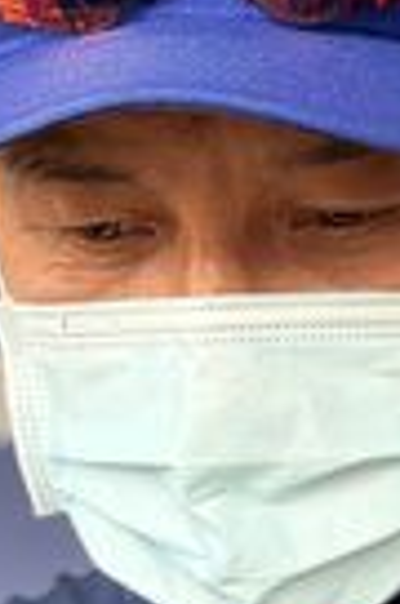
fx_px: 3702
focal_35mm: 221
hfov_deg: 6.2
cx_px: 209
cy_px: 382
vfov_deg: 9.3
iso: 80
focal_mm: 6.86
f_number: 1.78
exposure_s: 1/136
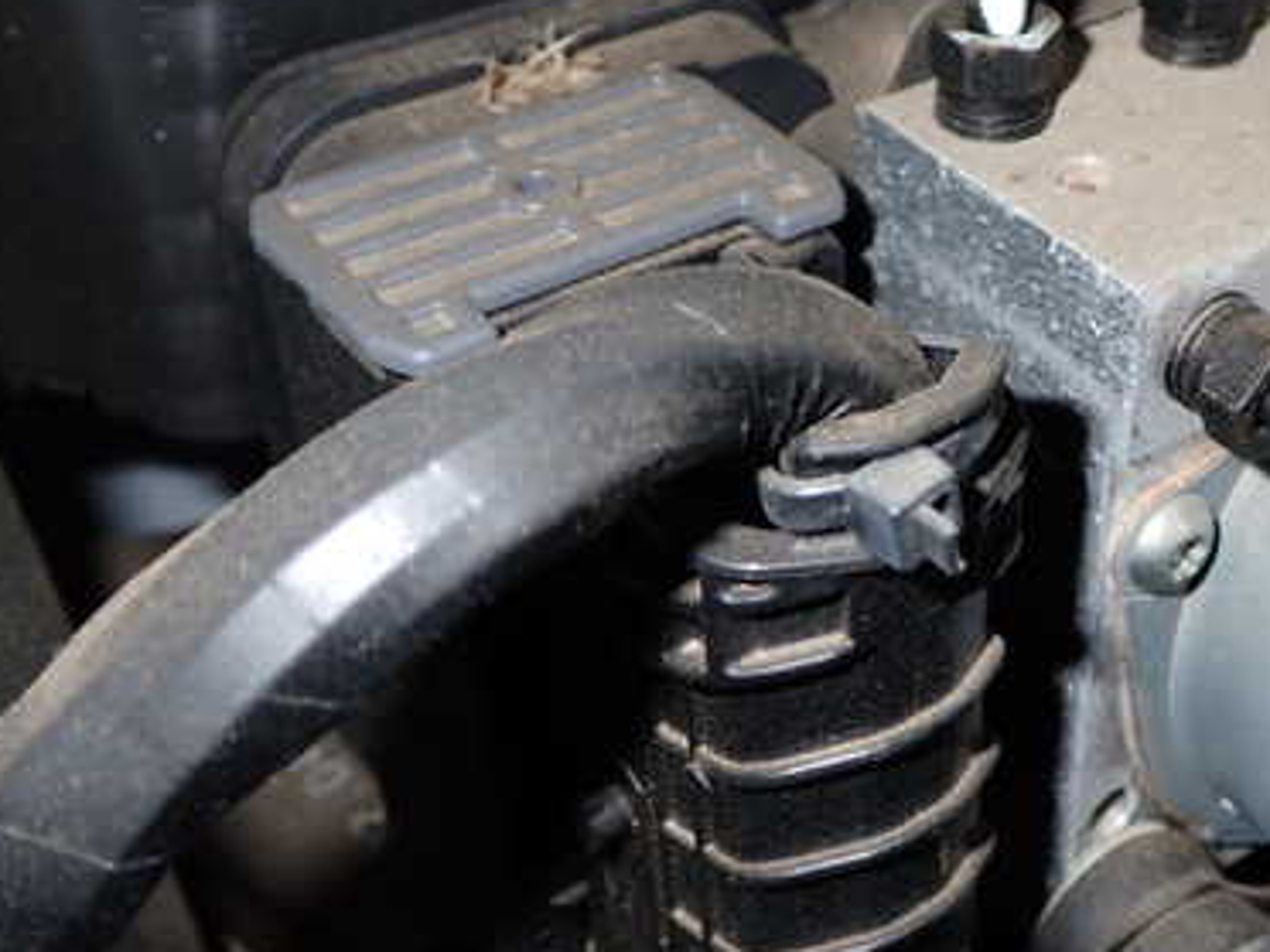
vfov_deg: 25.2
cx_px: 1000
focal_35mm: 58
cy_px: 474
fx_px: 2128
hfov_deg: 32.4
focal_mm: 6.37
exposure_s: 1/40
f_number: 7.1
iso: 200
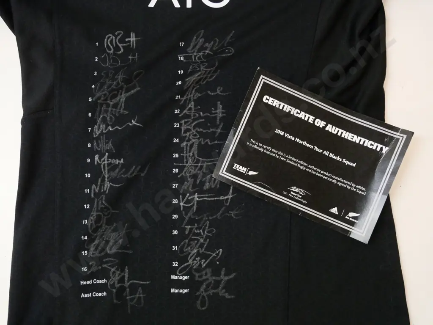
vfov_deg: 41.8
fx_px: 425
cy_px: 162
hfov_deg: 54.0
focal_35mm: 34
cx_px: 216
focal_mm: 17
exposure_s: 1/60
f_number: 5.6
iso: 3200
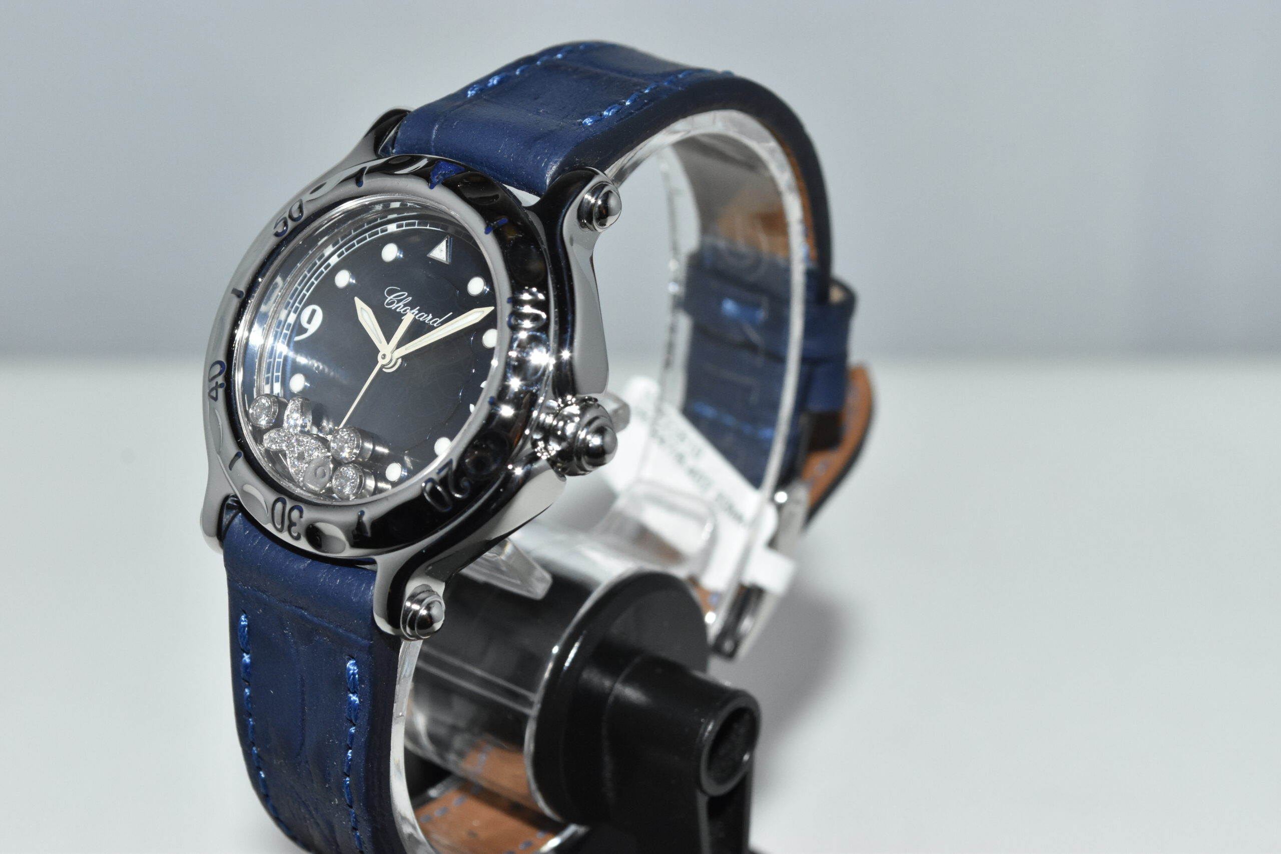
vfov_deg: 20.2
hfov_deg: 29.9
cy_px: 427
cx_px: 640
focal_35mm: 68
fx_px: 2402
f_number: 11
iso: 1800
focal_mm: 45
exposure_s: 1/80
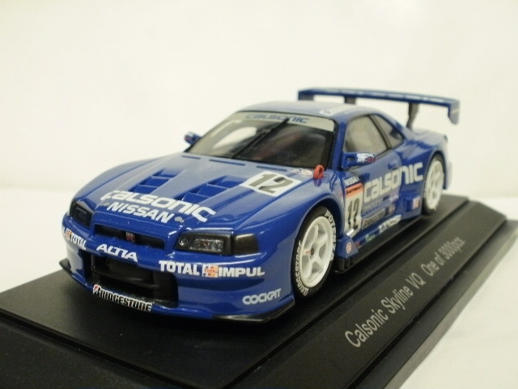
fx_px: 658
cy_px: 194
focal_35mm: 44
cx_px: 259
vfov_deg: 32.9
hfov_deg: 42.9
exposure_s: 1/6
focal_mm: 7.7
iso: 125
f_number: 4
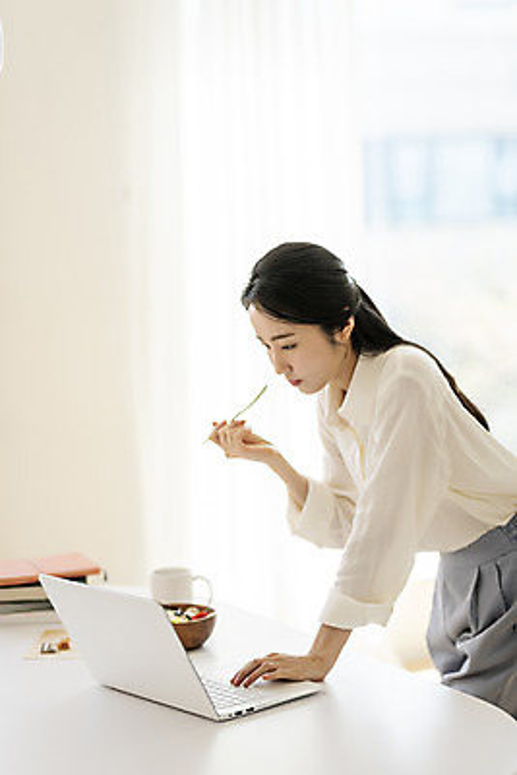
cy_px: 388
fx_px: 1829
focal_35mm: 85
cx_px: 258
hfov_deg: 16.1
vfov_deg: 23.9
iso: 125
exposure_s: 1/320
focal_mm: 85
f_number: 2
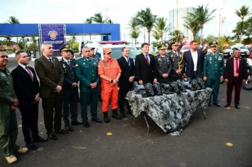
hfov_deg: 67.5
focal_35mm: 27
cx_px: 126
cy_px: 84
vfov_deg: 47.7
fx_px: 189
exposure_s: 1/200
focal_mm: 18
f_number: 6.3
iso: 1000
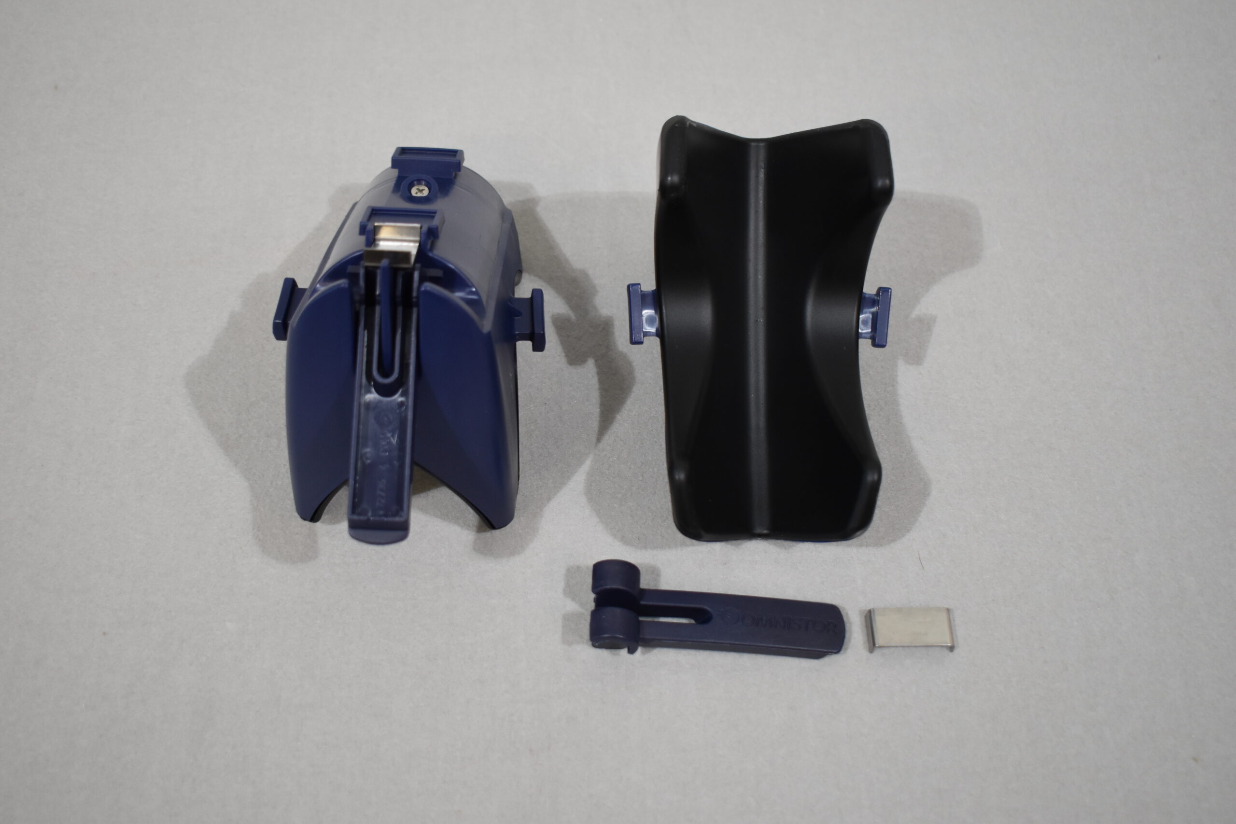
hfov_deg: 42.3
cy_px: 412
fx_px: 1596
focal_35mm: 46
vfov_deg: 28.9
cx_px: 618
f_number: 4.2
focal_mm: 31
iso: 800
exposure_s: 1/200
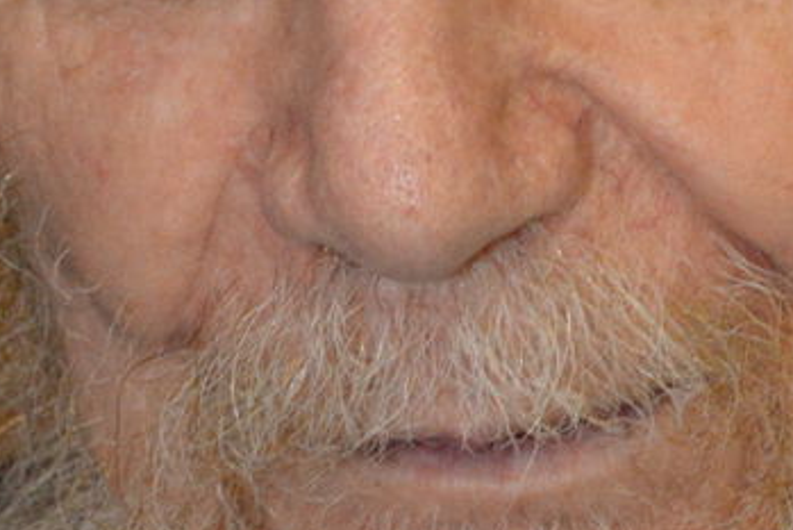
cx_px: 427
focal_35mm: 811
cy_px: 33
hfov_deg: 2.5
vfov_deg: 1.7
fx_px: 17871
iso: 5000
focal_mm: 135
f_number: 7.1
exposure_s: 1/200
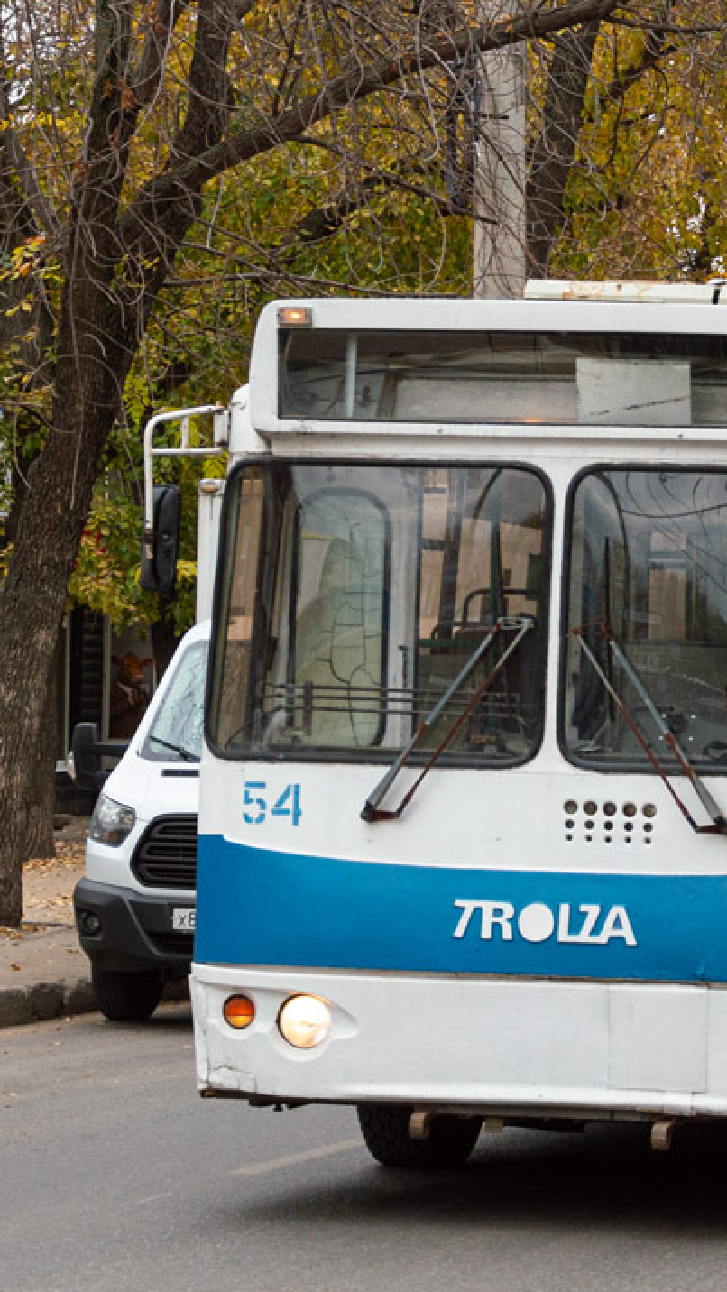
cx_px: 680
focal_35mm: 125
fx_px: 4282
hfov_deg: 9.7
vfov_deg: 17.1
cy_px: 499
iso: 200
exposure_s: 1/400
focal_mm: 38
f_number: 5.6
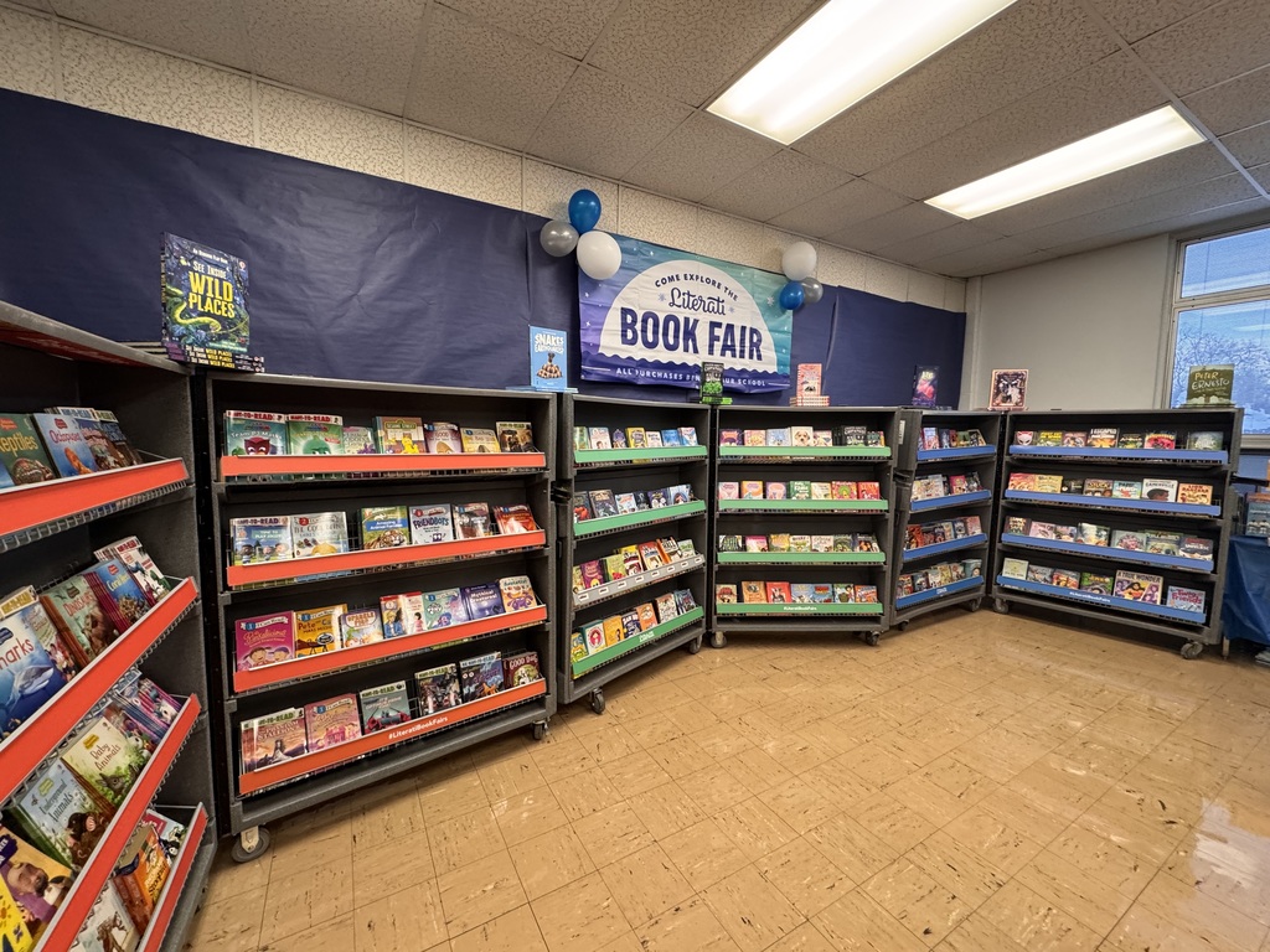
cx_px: 635
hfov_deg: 102.1
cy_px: 476
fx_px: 514
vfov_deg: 85.7
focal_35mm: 14
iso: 250
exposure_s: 1/60
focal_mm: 2.22
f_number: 2.2
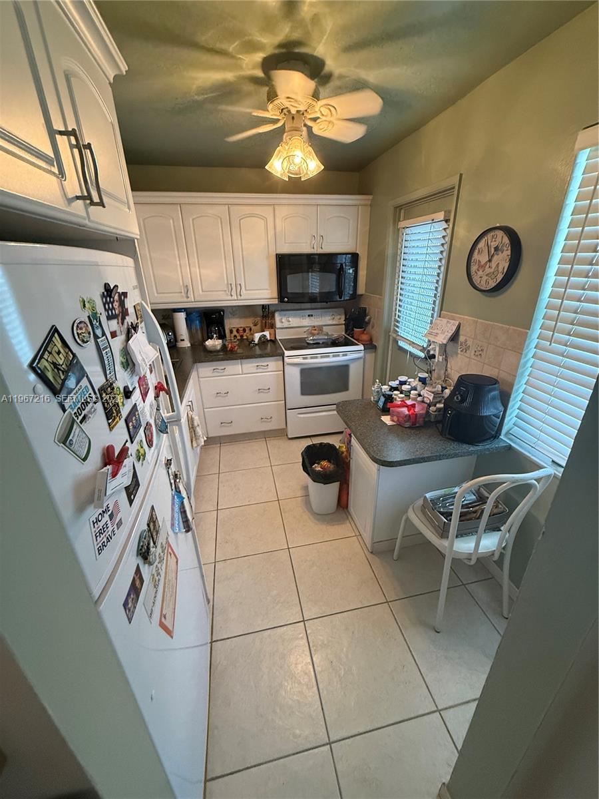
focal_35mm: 14
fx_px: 323
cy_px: 400
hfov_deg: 85.7
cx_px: 300
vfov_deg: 102.1
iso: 400
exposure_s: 1/60
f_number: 2.2
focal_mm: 2.22
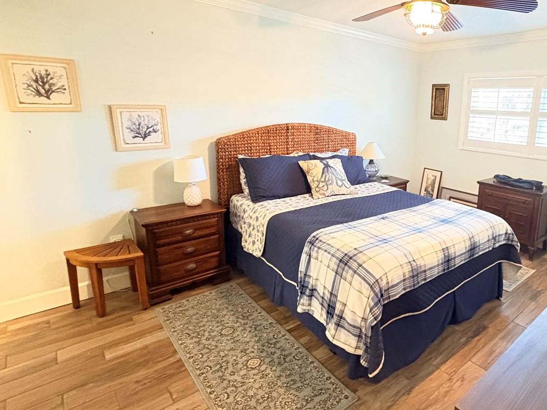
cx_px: 388
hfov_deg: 72.7
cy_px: 178
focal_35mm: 22
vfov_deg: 60.9
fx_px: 348
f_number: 2.2
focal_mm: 2.22
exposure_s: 1/24
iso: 1600
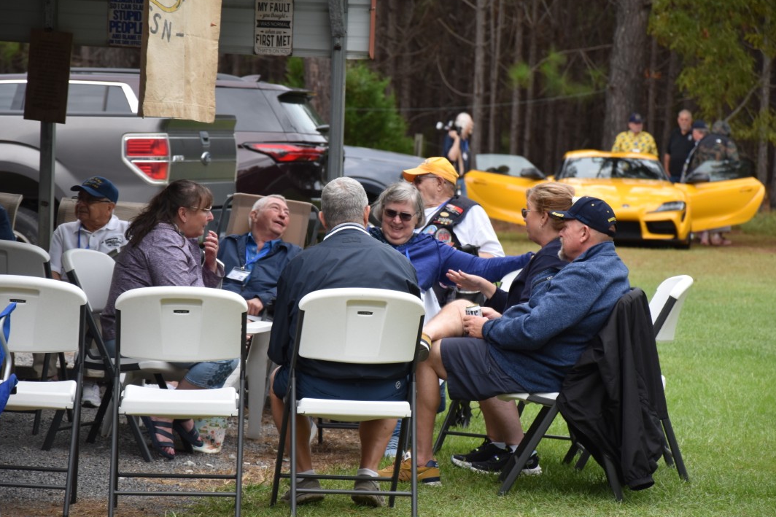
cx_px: 381
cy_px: 259
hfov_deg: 12.1
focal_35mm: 171
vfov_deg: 8.0
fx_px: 3675
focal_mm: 105
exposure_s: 1/500
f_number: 5.6
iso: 400
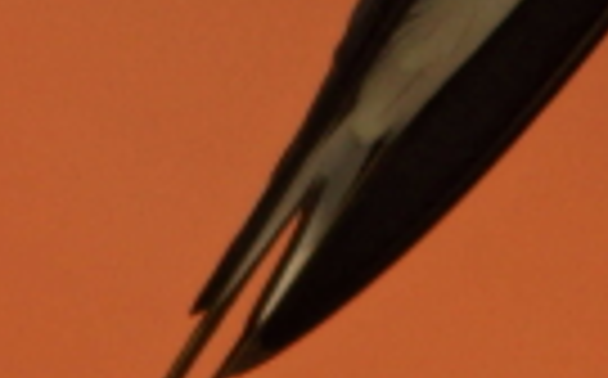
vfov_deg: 0.5
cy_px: -261
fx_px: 47910
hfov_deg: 0.7
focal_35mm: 2895
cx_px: 651
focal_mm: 500
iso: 320
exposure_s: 1/500
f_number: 6.3
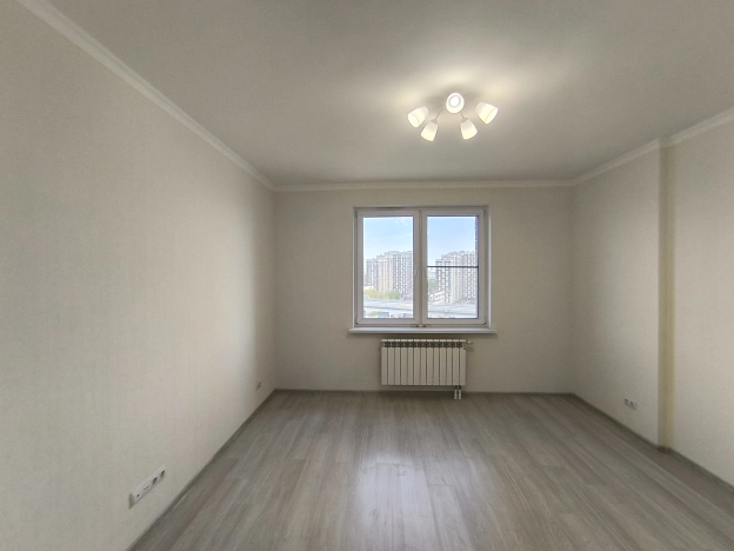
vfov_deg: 78.1
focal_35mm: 16
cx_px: 367
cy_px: 276
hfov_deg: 94.5
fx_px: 339
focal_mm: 1.65
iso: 50
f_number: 2.2
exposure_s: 1/101
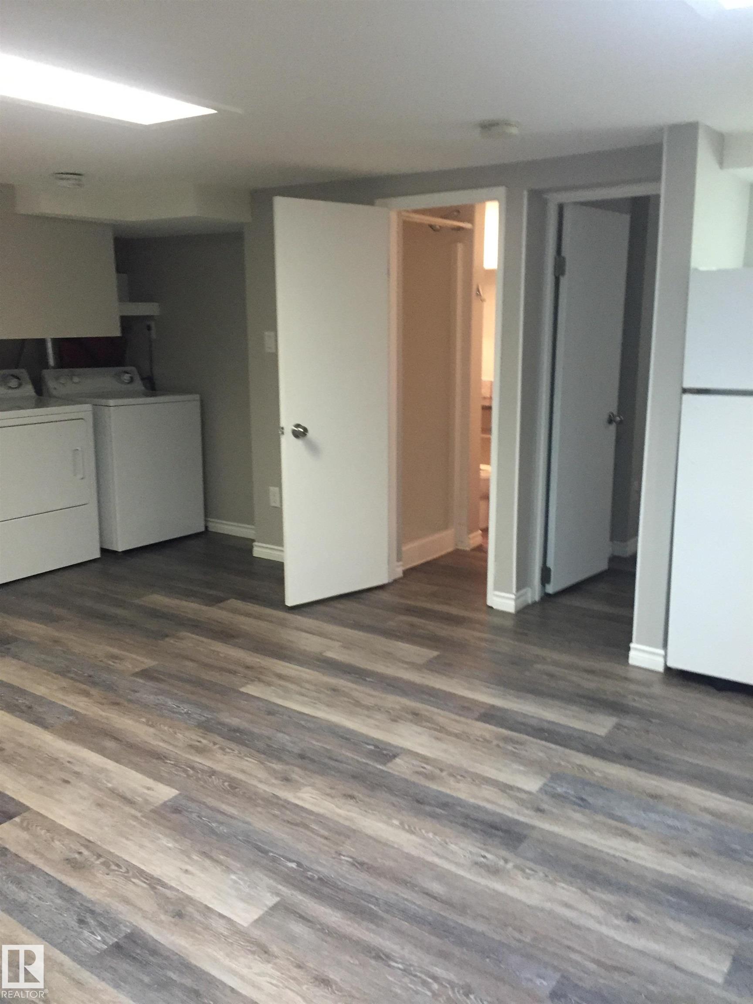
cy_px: 502
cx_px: 376
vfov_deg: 61.7
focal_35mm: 29
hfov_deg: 48.2
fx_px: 841
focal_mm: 4.15
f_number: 2.2
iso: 250
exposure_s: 1/20
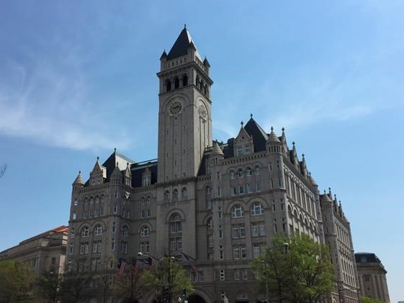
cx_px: 182
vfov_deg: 41.8
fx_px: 397
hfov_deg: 53.8
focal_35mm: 34
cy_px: 168
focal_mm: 4.15
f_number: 2.2
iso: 32
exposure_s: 1/3300
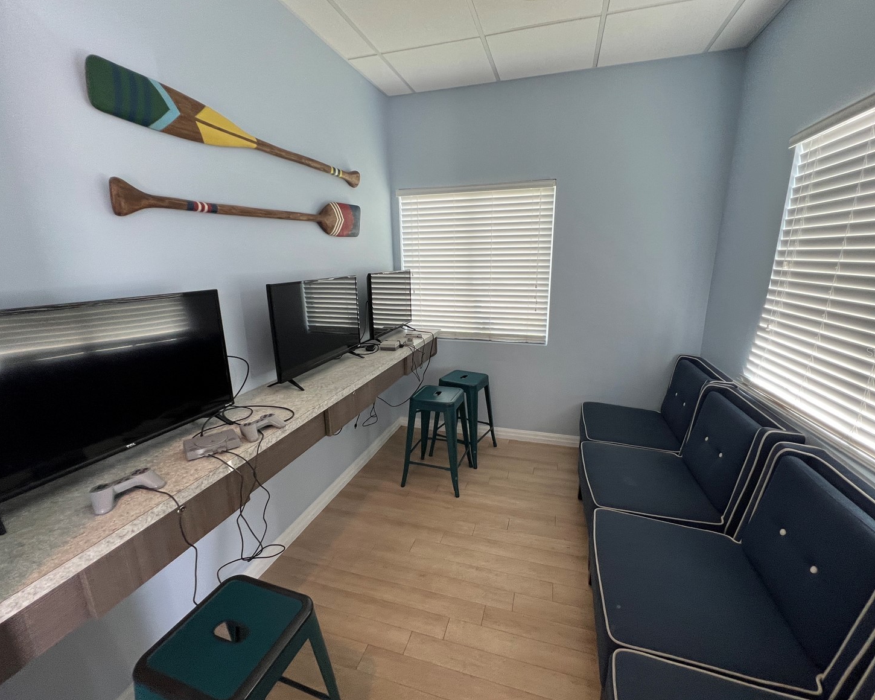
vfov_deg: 88.0
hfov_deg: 100.7
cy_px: 352
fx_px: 363
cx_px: 441
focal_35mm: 14
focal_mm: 1.57
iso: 100
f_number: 1.8
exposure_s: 1/120
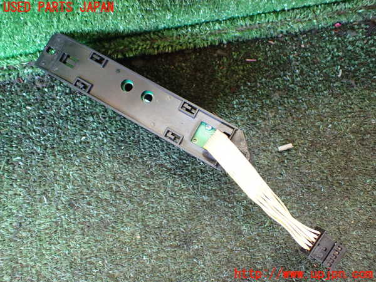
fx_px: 326
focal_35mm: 30
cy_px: 141
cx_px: 188
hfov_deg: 60.0
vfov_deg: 46.8
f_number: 2.3
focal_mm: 5.4
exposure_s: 1/80
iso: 800
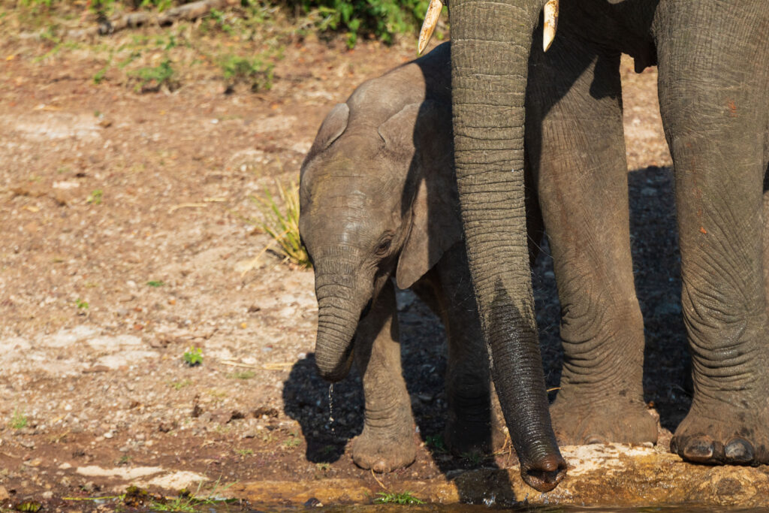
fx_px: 8545
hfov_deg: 5.2
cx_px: 384
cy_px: 256
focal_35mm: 400
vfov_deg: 3.4
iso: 800
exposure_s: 1/2000
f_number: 7.1
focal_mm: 400
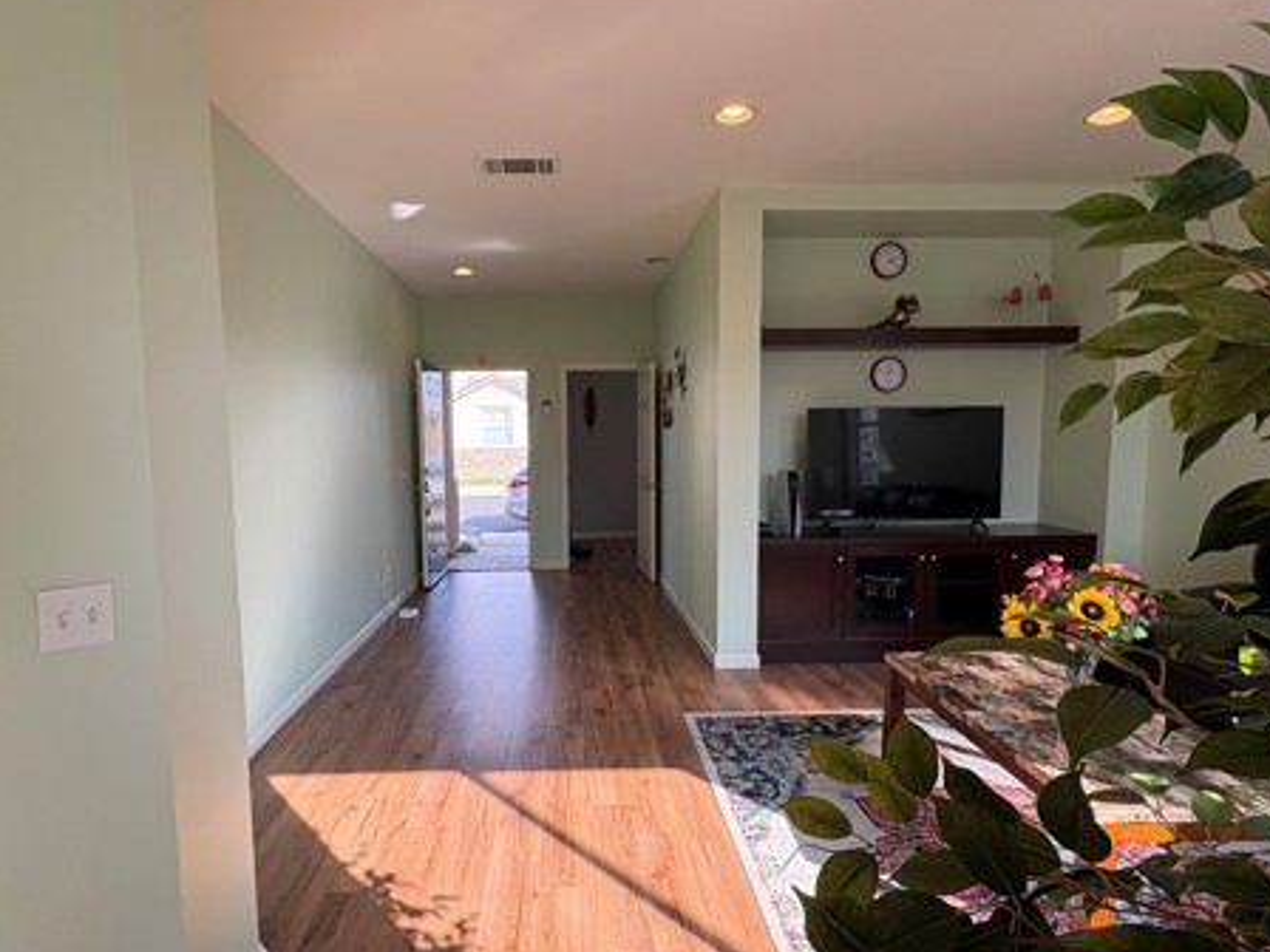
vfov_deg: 65.9
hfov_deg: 81.6
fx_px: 734
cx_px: 584
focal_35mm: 20
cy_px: 504
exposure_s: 1/208
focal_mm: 2.22
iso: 64
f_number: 2.2
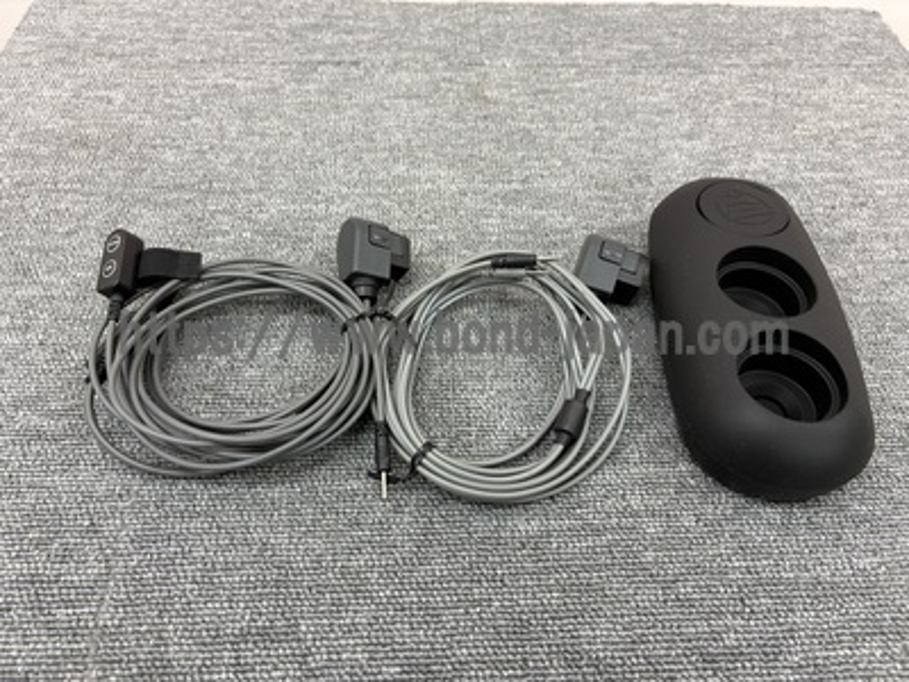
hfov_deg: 67.3
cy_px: 341
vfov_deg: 53.1
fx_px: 683
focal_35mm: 26
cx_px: 454
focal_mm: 5.96
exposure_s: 1/120
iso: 125
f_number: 1.6
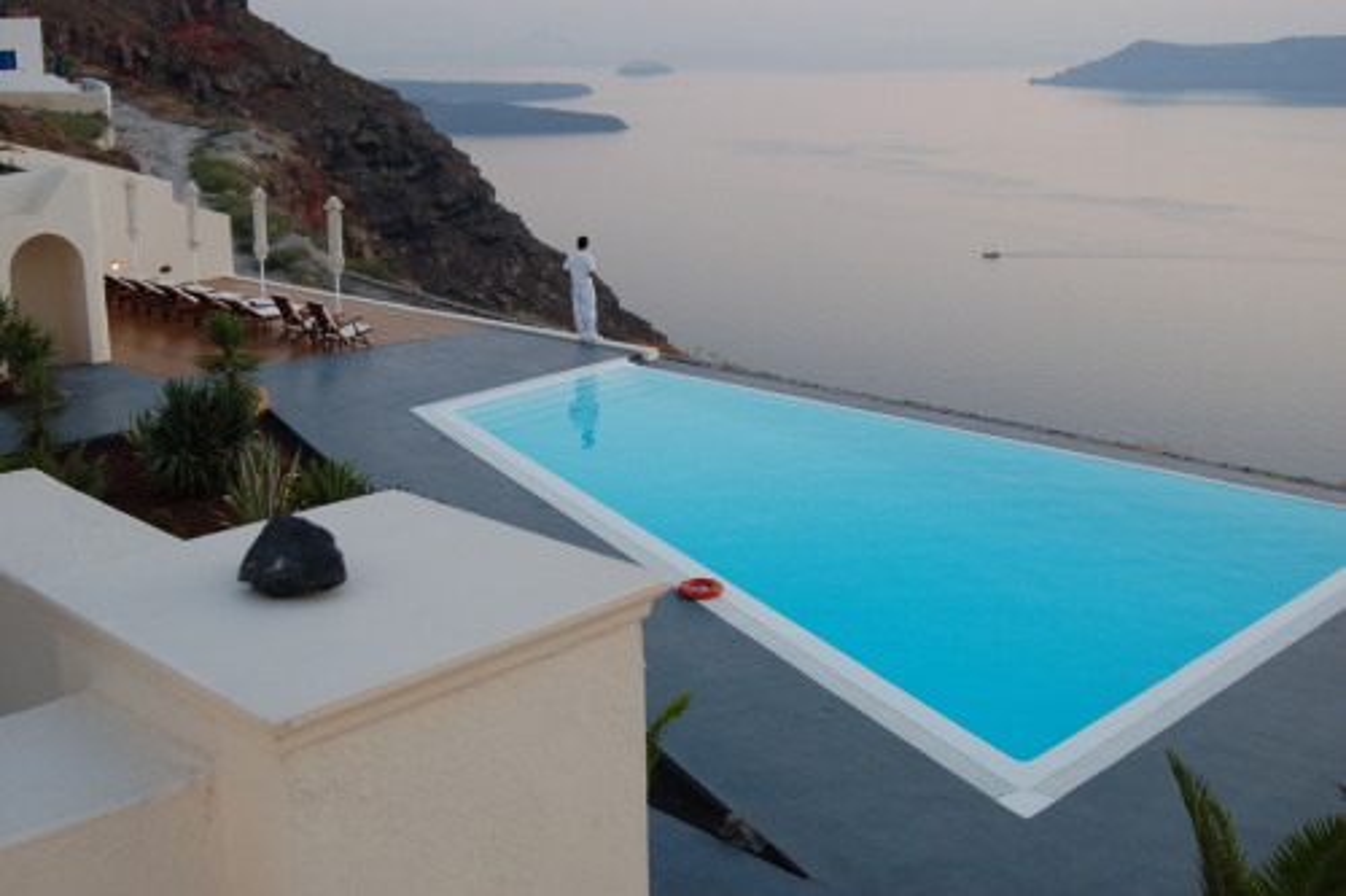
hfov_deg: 46.4
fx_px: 1570
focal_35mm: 42
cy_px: 448
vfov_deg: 31.9
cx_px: 673
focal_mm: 28
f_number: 4.5
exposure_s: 1/60
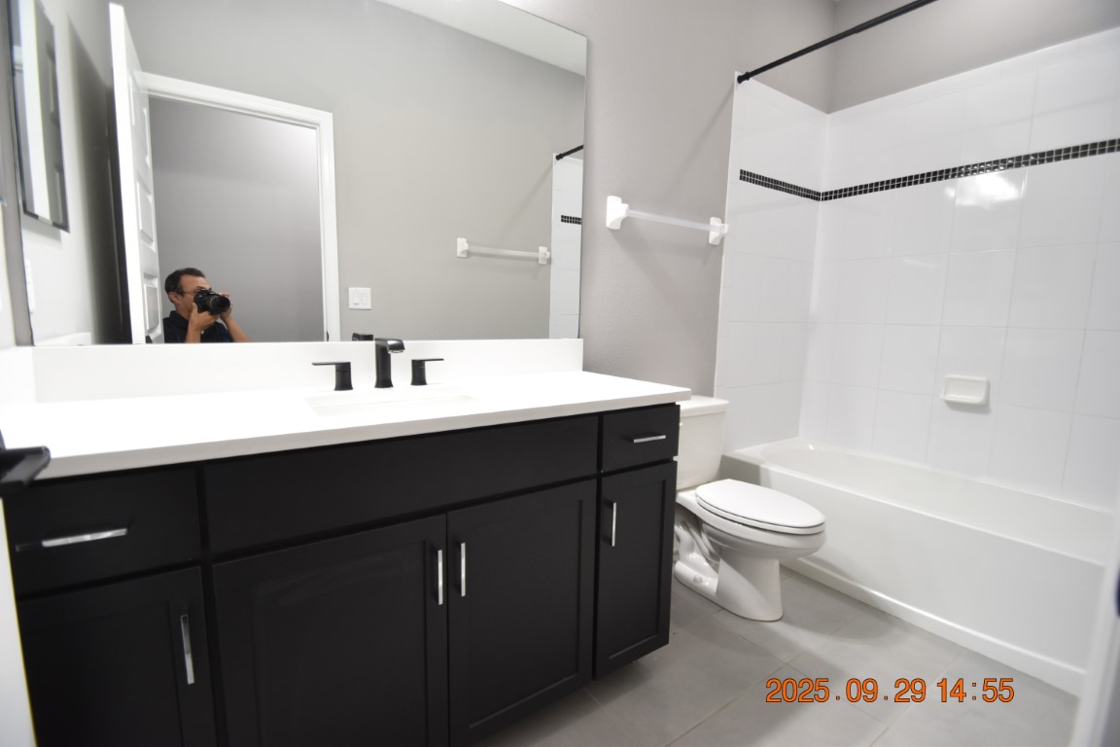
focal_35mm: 15
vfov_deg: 77.3
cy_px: 374
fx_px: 467
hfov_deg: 100.4
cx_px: 560
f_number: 3.5
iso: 800
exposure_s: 1/30
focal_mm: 10
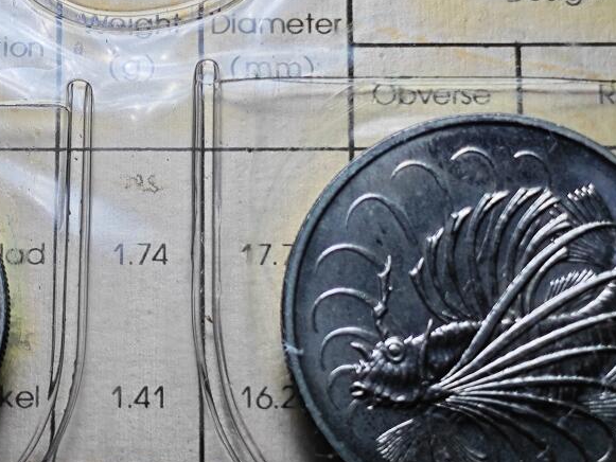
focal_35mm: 118
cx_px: 149
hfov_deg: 16.6
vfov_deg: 12.5
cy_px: 160
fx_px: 2100
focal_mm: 5.84
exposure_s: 1/305
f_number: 1.6
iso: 50
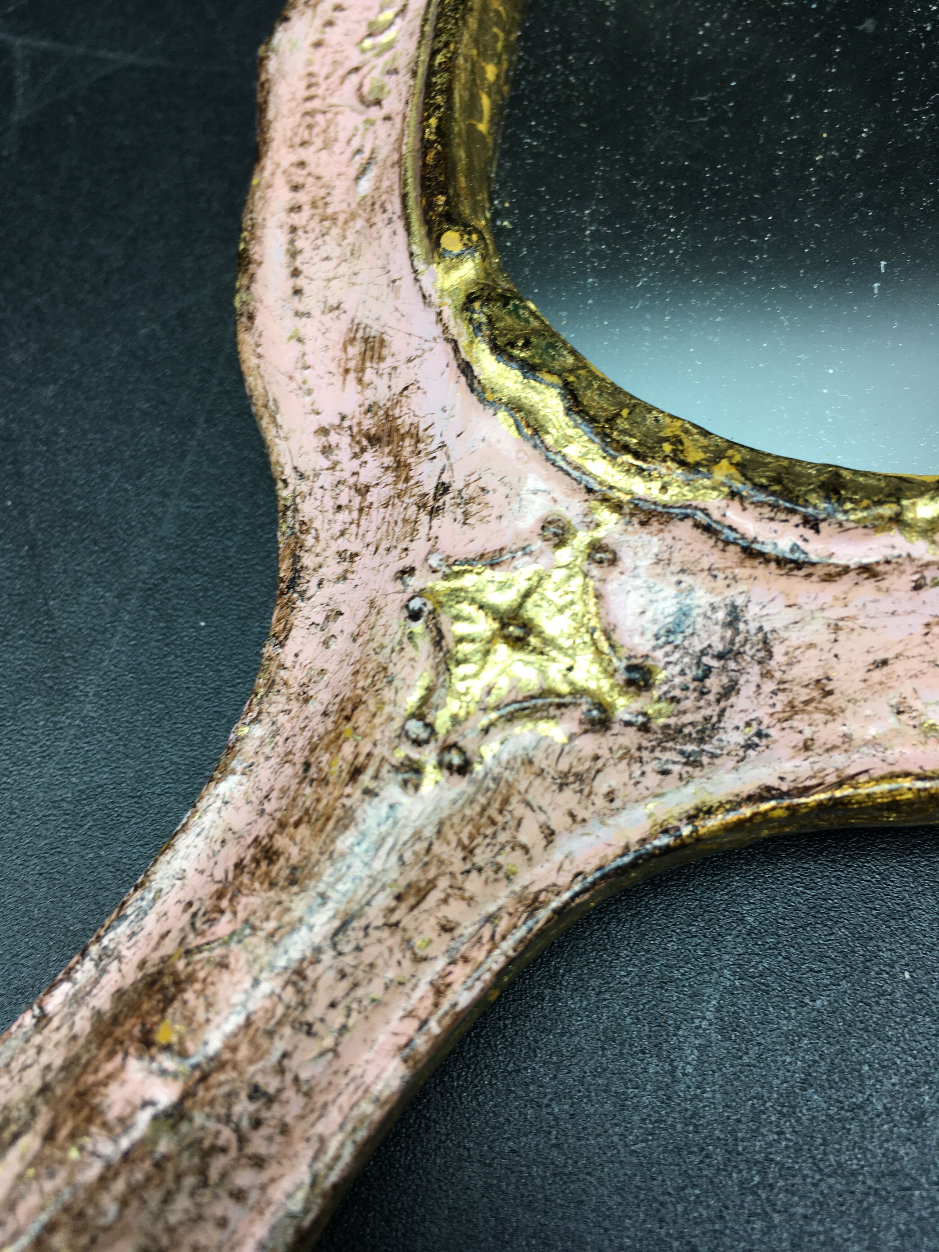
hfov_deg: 48.2
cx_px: 470
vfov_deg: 61.7
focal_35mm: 29
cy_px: 626
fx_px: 1049
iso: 25
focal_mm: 4.15
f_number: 2.2
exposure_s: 1/50
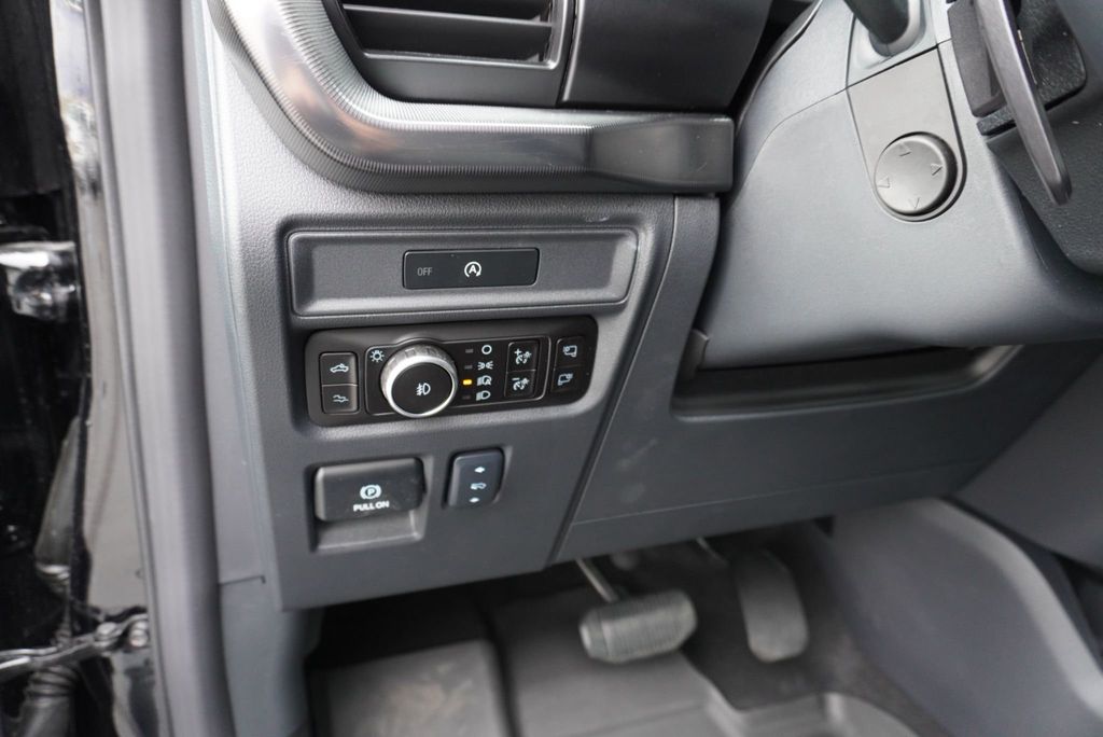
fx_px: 736
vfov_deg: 53.2
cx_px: 552
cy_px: 368
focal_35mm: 24
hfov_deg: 73.7
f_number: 4
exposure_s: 1/60
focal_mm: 16
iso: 1250
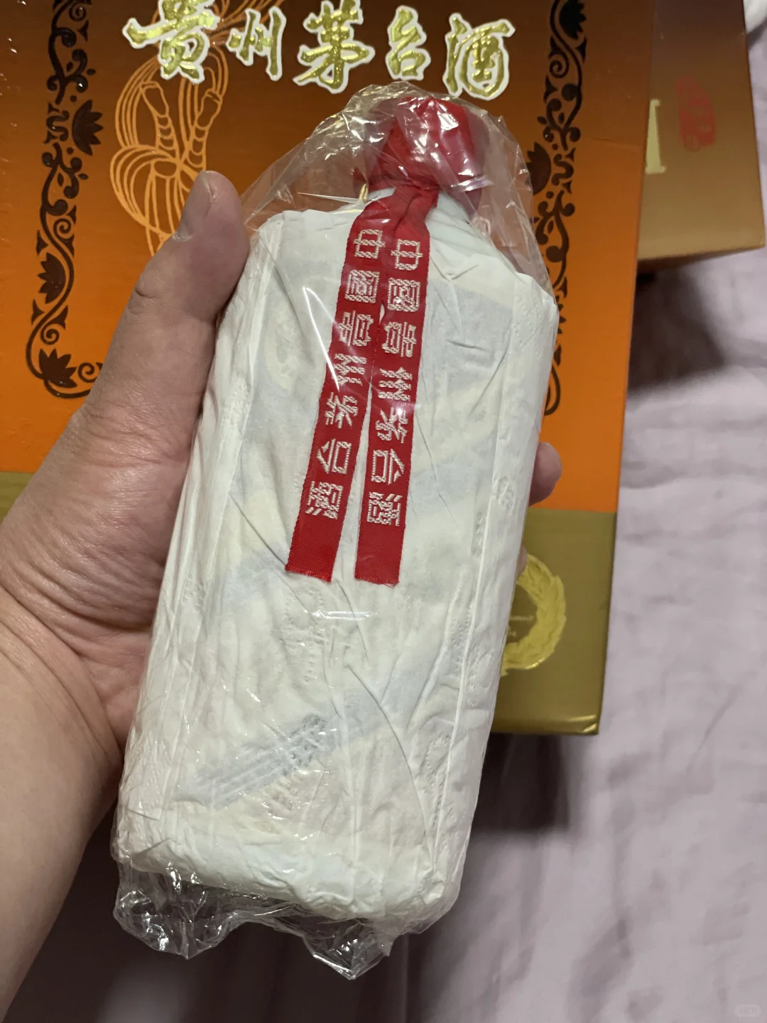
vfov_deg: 36.8
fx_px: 1536
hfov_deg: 28.0
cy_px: 512
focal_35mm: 52
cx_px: 384
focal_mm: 6
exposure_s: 1/100
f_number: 2
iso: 250
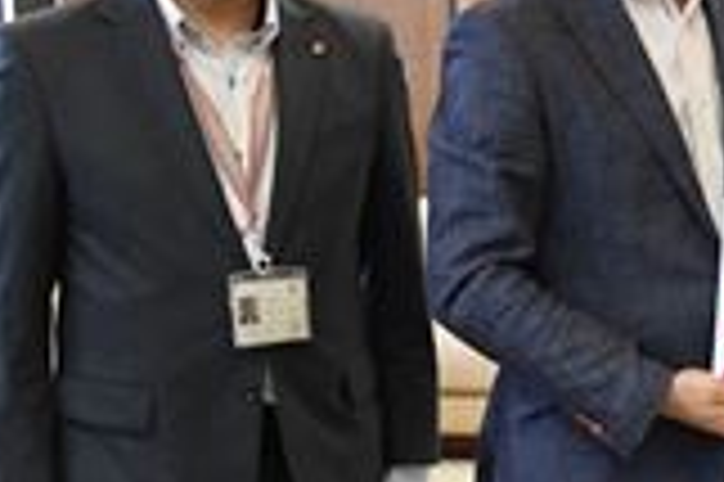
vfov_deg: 12.2
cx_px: 1048
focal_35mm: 112
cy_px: 232
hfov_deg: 16.8
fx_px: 2250
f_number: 5.6
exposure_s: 1/125
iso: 3200
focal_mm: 24
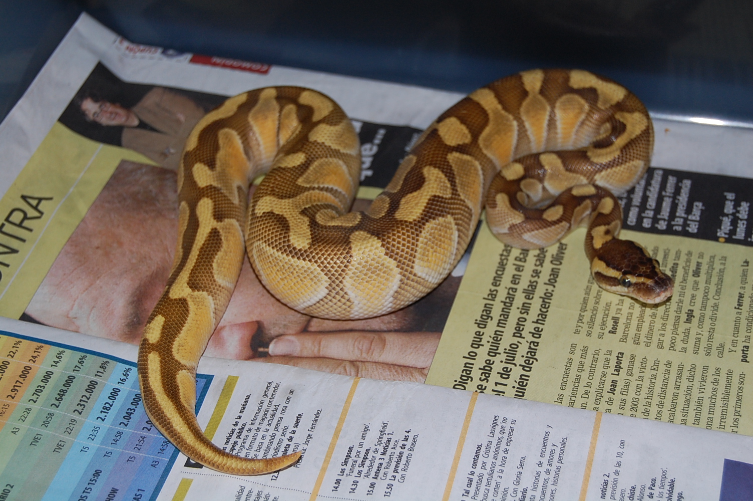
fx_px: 1411
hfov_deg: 29.9
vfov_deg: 20.1
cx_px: 376
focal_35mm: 68
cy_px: 250
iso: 400
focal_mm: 45
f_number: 5.3
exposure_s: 1/60
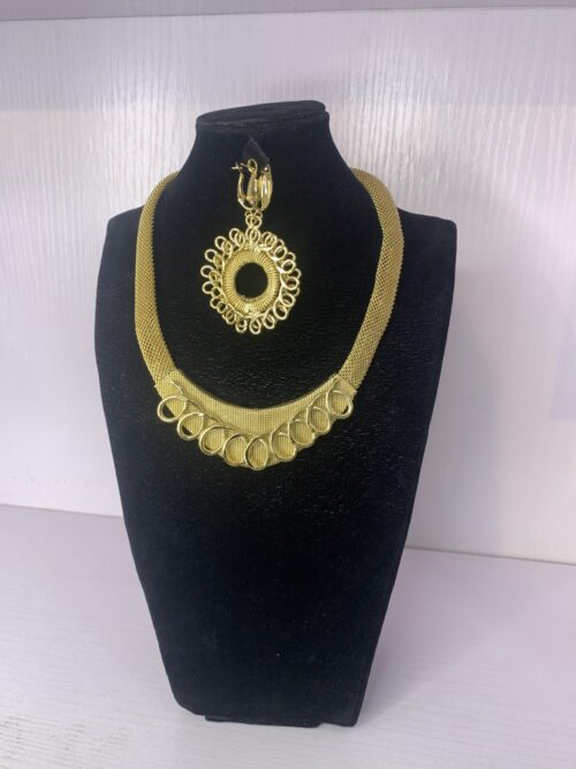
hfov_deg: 53.0
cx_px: 288
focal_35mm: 26
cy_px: 384
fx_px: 577
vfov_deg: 67.3
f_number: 1.8
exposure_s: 1/100
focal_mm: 4.25
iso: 40
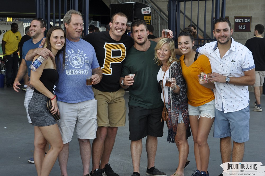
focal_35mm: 75
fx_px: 551
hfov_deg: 27.0
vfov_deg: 18.1
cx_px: 132
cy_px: 88
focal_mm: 50
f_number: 5.6
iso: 200
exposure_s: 1/125
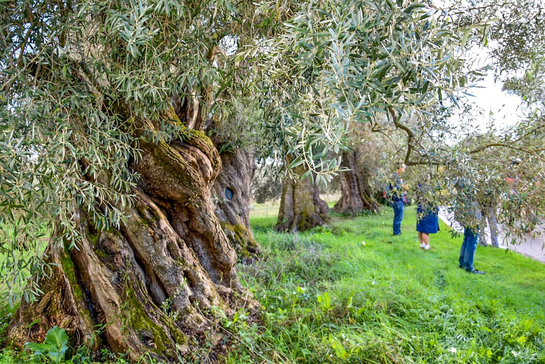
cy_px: 182
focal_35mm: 27
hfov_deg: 67.4
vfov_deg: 47.9
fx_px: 409
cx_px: 272
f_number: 5
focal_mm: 18
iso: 400
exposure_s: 1/100
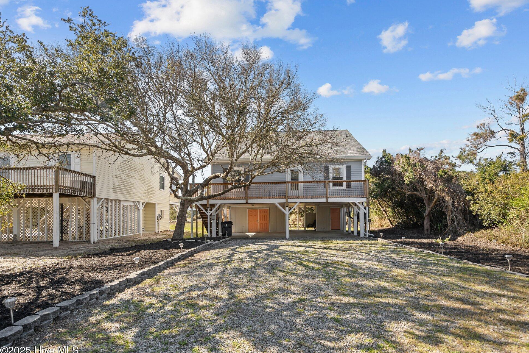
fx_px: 250
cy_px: 180
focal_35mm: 17
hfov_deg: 93.2
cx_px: 280
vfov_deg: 70.4
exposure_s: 1/1000
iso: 200
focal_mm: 16
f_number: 4
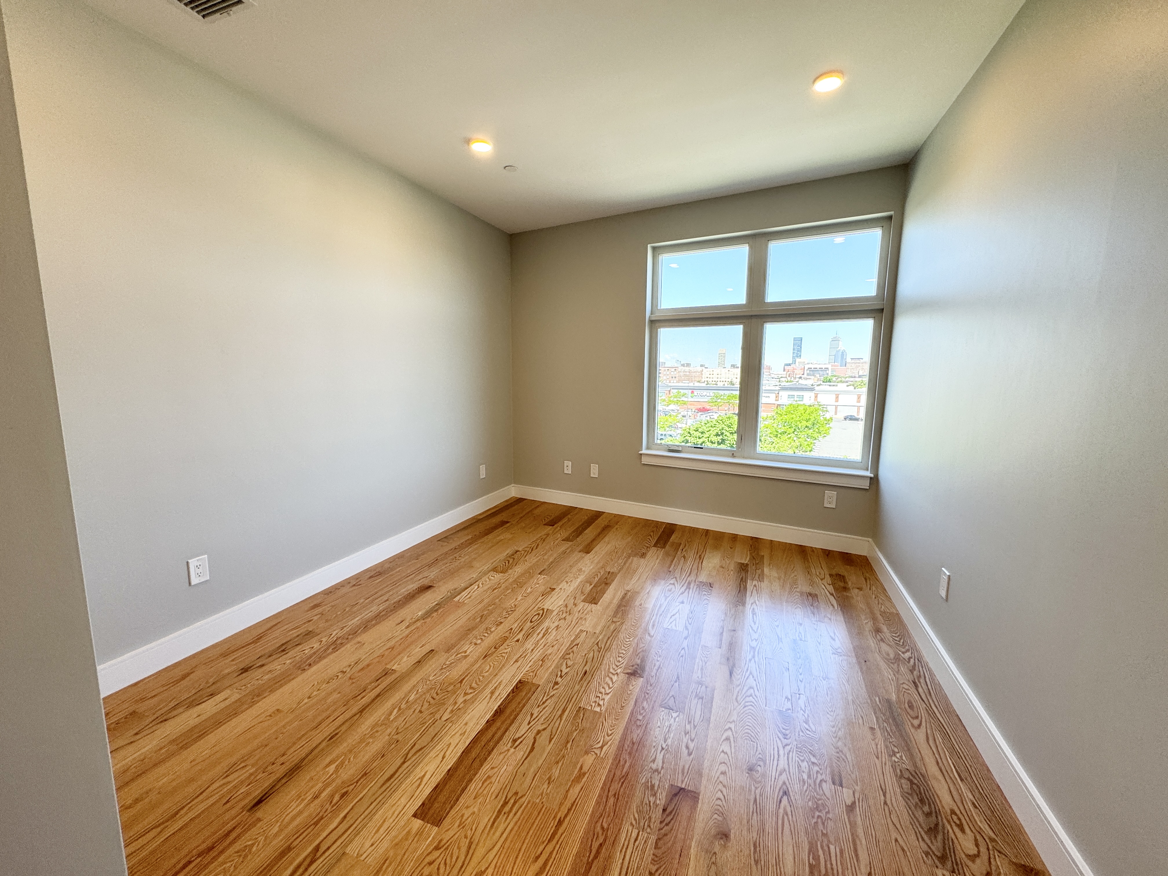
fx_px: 472
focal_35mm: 14
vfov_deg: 85.7
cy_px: 438
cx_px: 584
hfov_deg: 102.1
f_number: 2.2
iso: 50
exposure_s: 1/120
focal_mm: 2.22
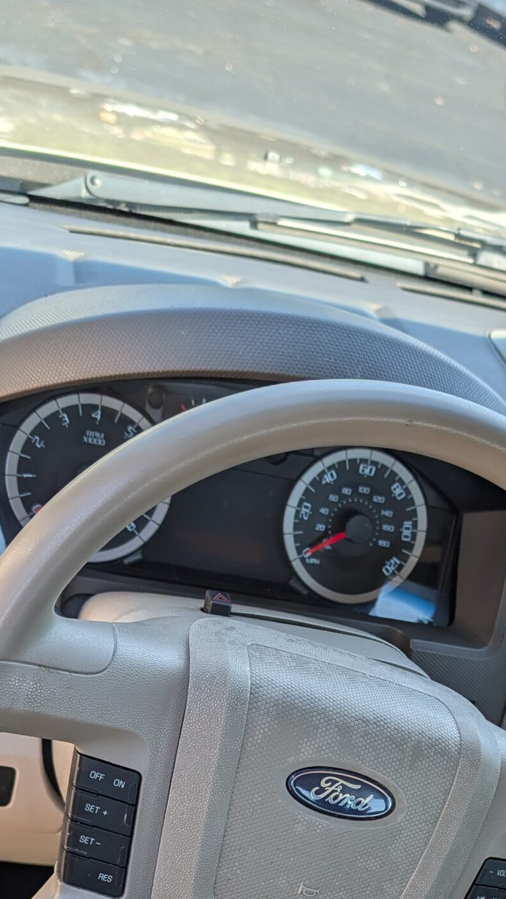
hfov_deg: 24.8
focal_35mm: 48
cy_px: 809
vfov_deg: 39.8
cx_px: 331
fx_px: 1145
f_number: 1.68
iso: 17
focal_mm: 6.9
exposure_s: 1/229
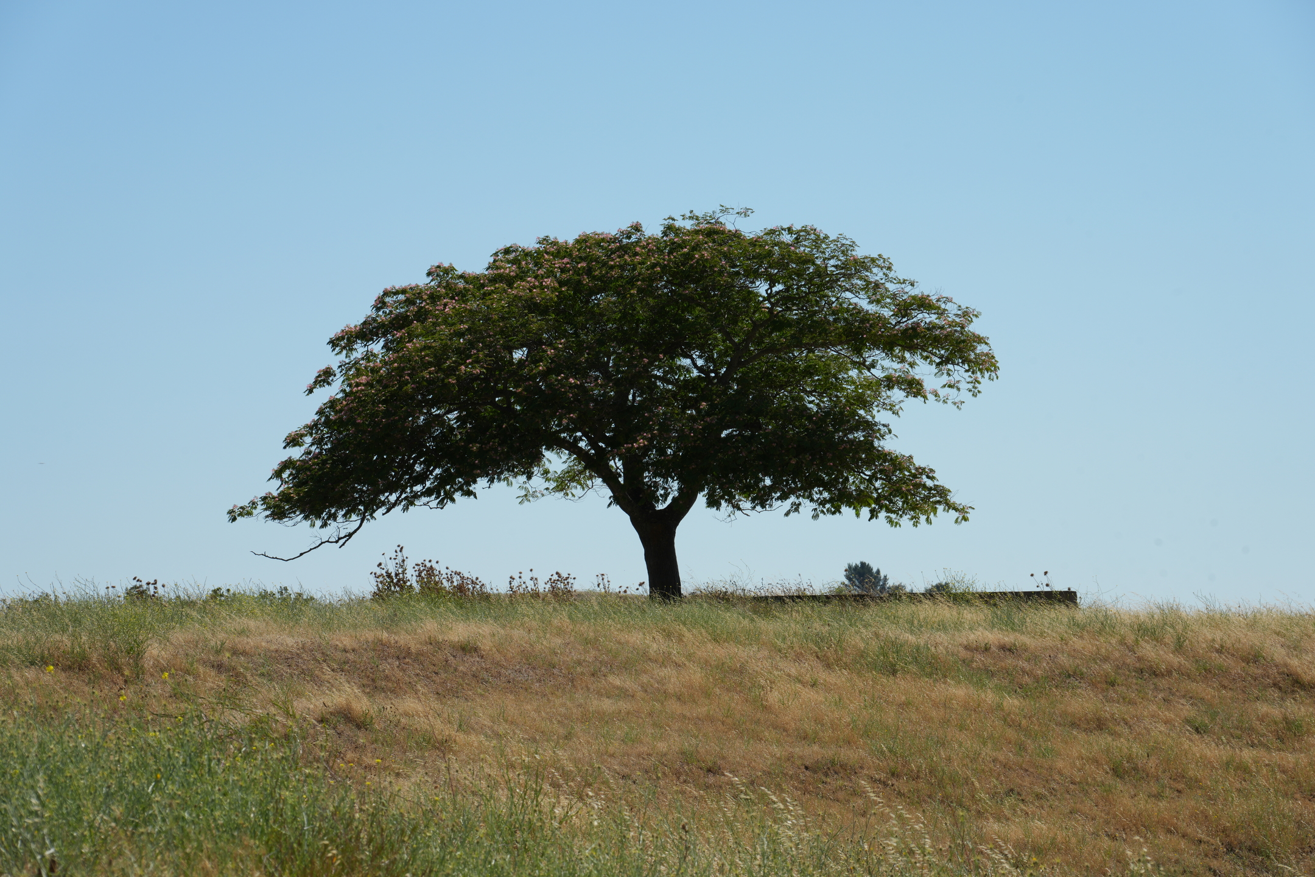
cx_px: 658
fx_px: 5406
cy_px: 438
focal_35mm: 148
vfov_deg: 9.3
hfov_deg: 13.9
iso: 160
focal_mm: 148
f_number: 16
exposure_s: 1/160
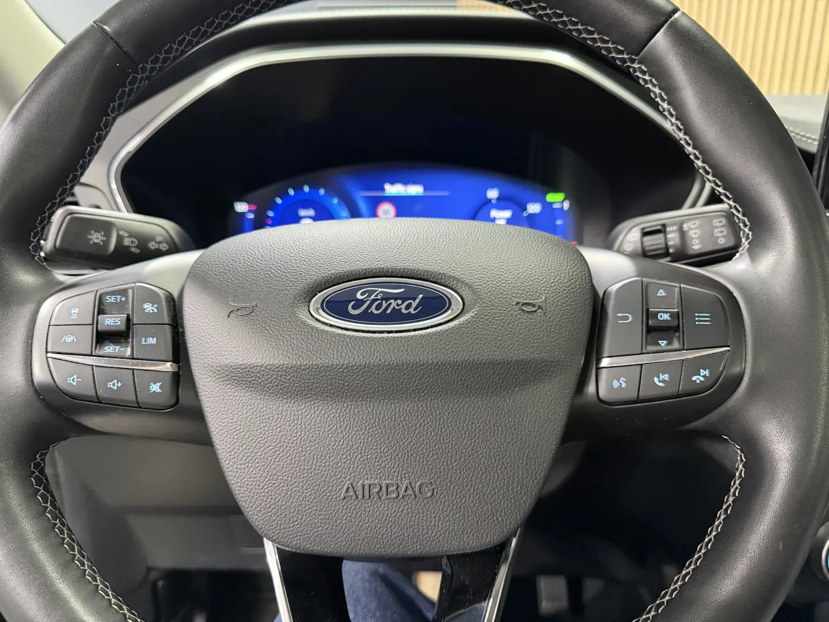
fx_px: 575
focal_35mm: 24
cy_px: 311
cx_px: 414
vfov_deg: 56.8
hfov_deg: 71.6
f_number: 1.78
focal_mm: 6.76
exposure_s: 1/50
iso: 800
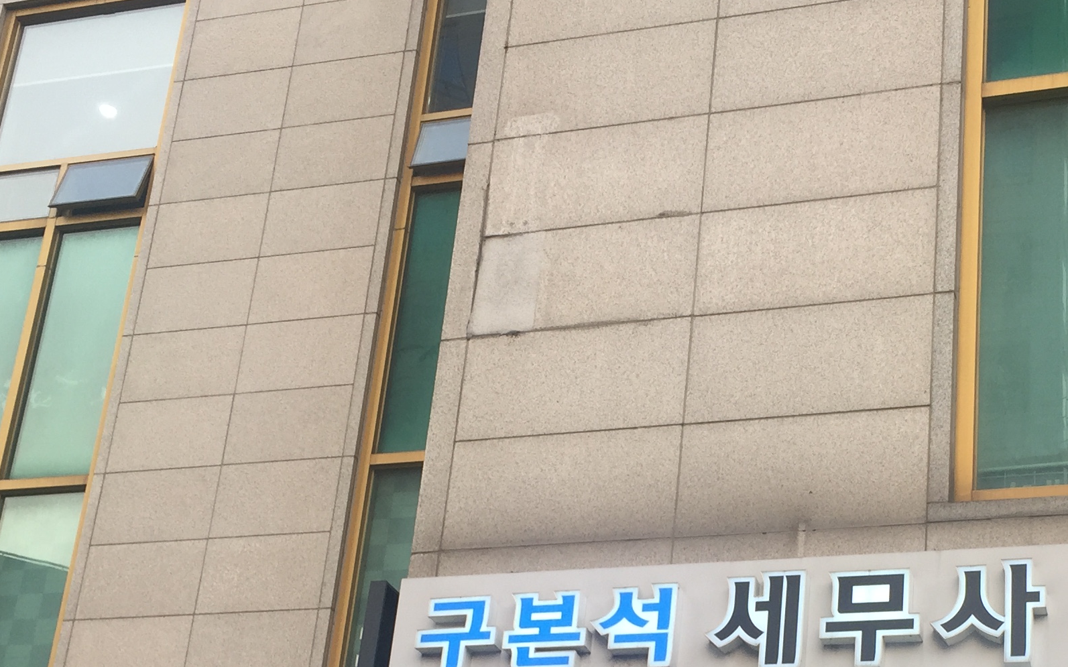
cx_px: 693
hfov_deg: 32.3
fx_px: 1833
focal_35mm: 63
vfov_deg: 20.1
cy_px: 633
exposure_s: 1/128
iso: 32
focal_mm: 4.15
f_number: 2.2
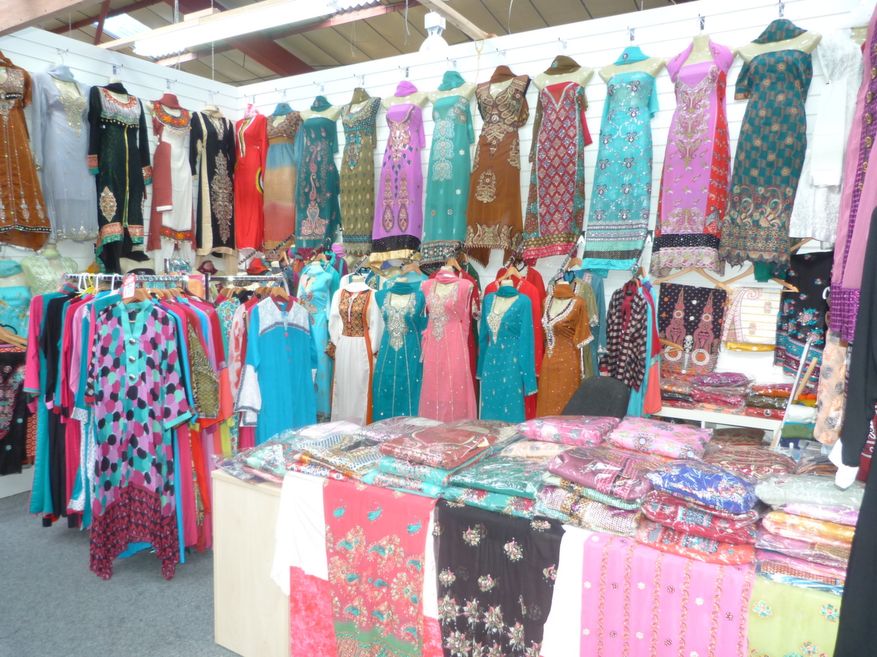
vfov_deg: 54.9
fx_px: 633
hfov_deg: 69.4
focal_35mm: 25
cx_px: 438
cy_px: 328
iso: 125
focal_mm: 4.5
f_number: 2.8
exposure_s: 1/60
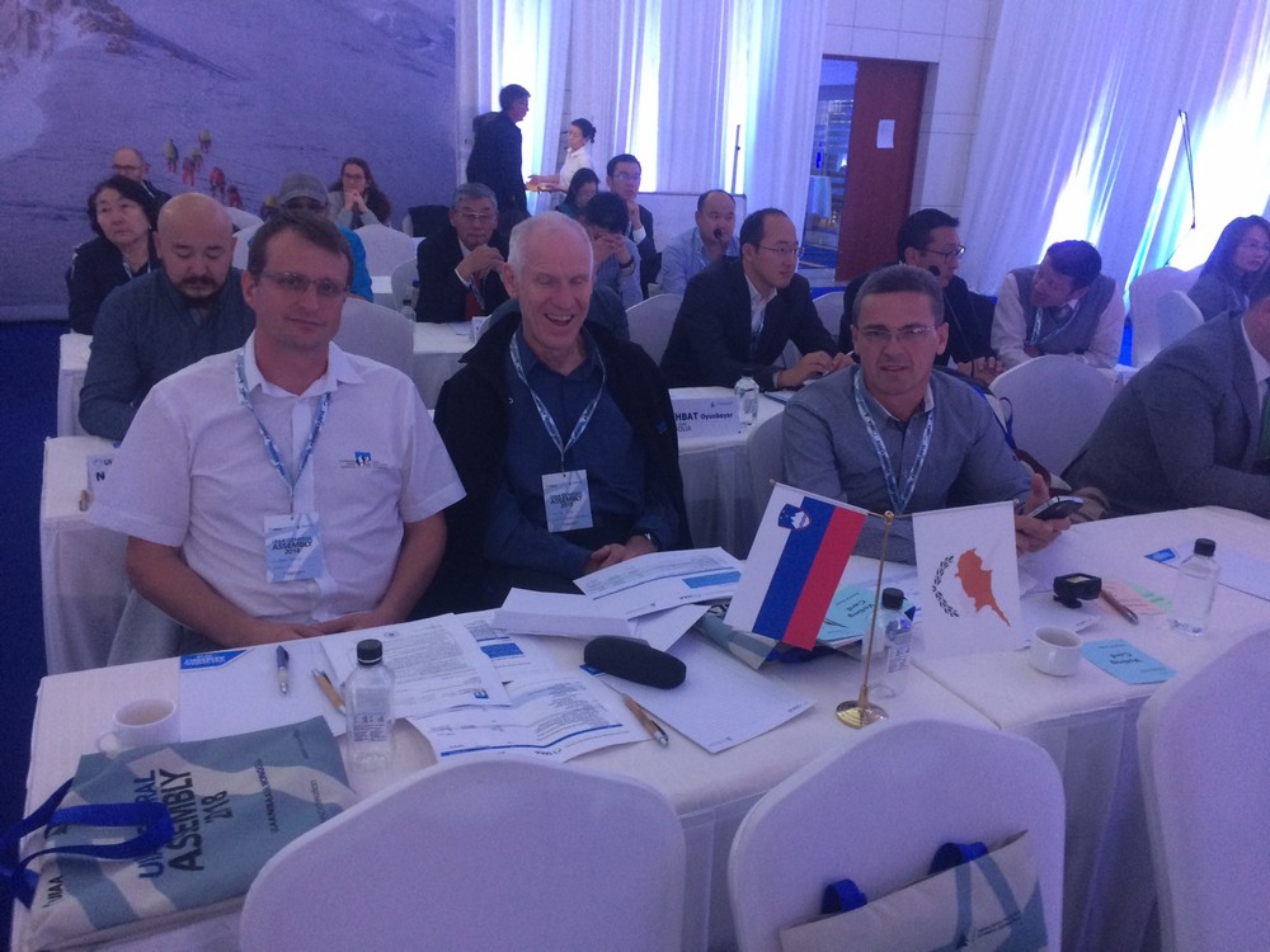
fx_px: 1064
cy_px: 476
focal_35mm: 29
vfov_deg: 48.2
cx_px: 635
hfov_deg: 61.7
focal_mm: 4.15
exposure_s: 1/33
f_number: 2.2
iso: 160
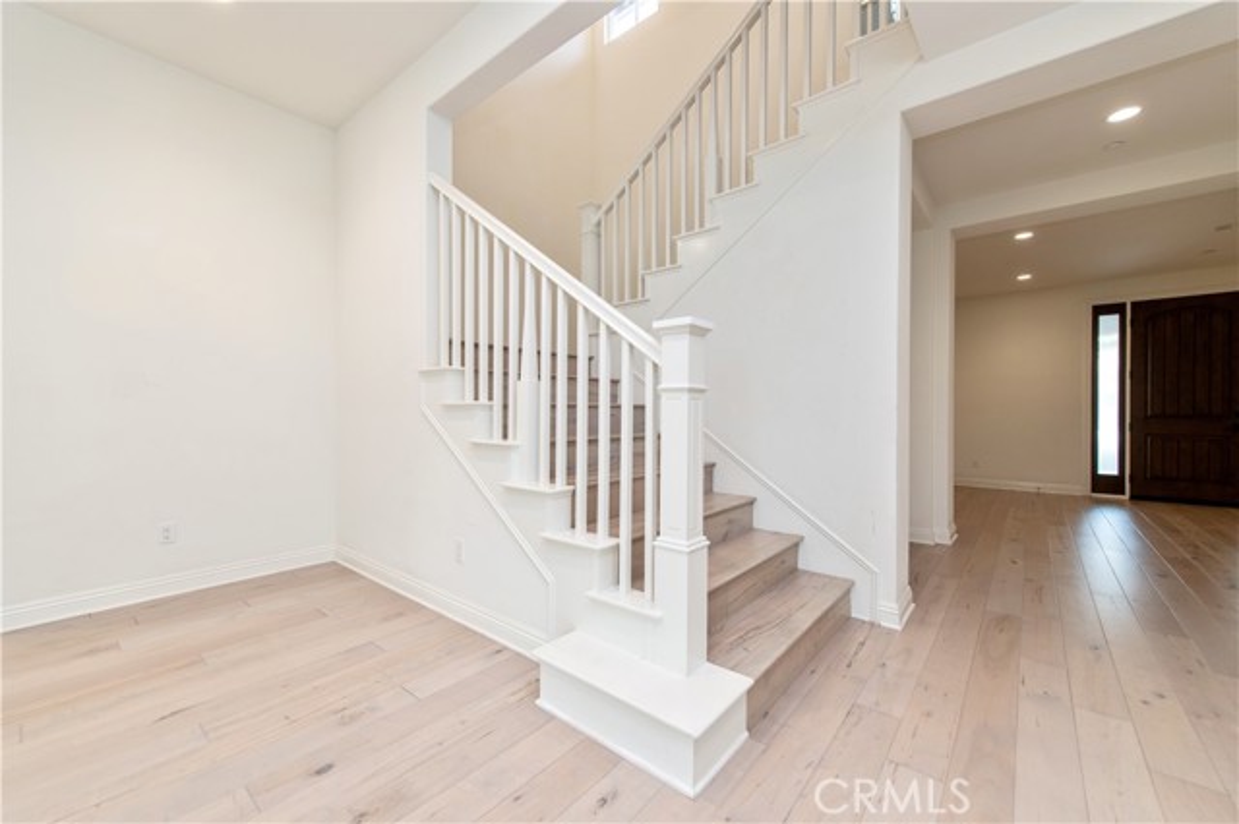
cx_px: 620
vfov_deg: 81.1
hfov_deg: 104.3
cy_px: 412
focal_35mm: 14
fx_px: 482
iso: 360
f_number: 4
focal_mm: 14
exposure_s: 1/60
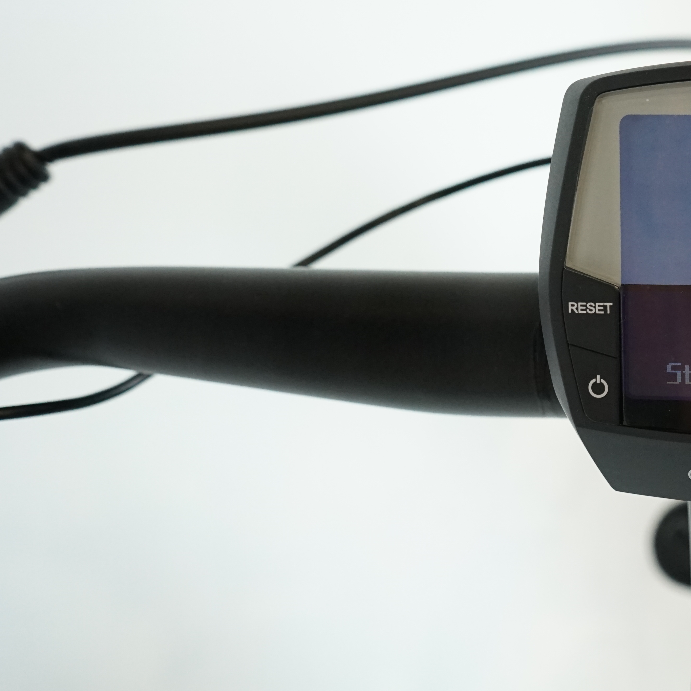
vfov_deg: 28.6
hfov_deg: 26.2
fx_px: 1355
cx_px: 779
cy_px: 318
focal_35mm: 60
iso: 2000
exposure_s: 1/200
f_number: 5.6
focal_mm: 31
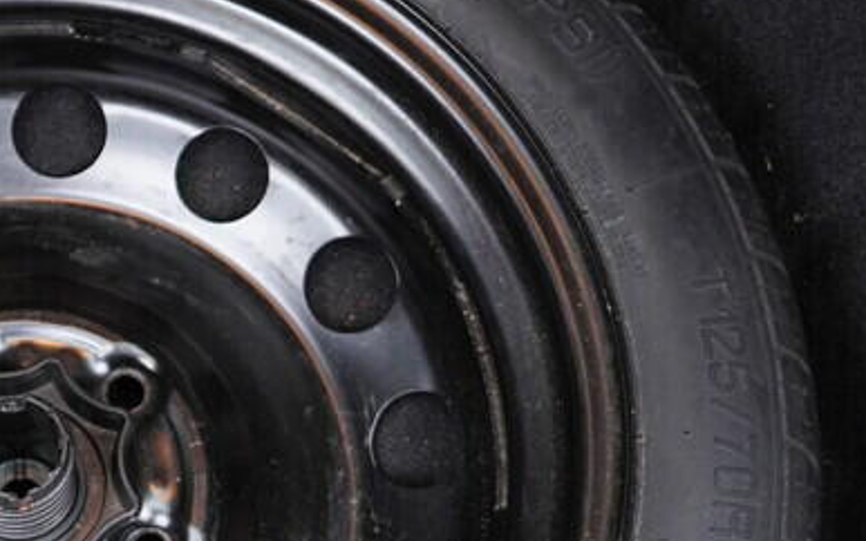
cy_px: 515
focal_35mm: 97
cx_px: -38
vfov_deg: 13.3
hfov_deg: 20.6
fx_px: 2290
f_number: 2.8
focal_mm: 24
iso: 640
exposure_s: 1/40
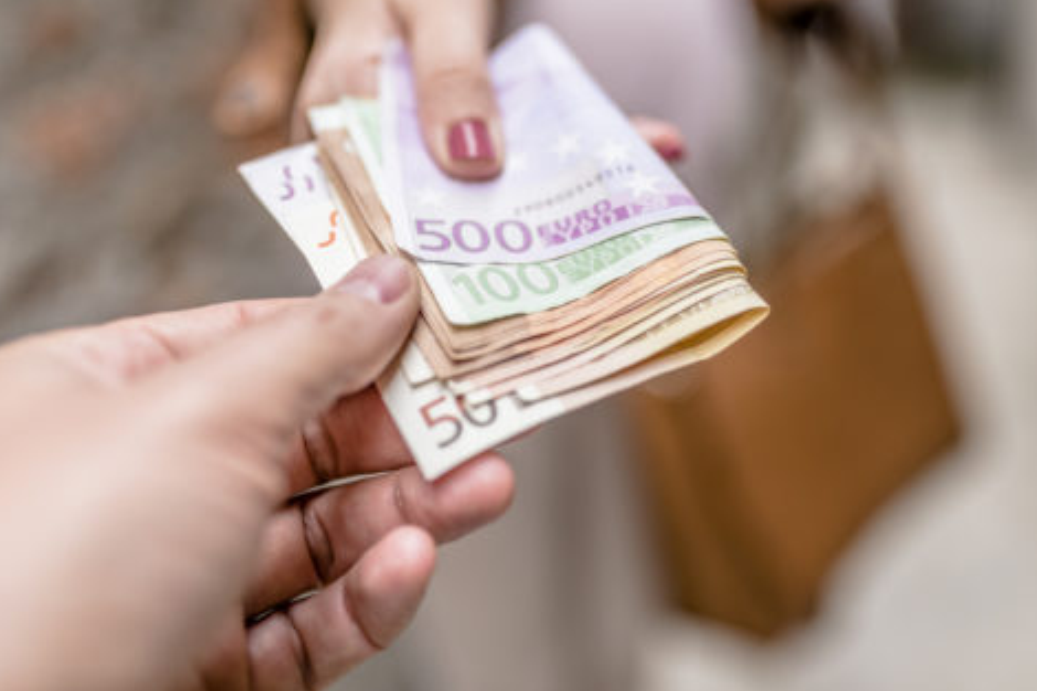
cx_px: 530
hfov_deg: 47.4
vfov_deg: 32.6
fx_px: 1181
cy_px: 346
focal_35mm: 41
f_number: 2
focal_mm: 35
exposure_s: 1/800
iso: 200
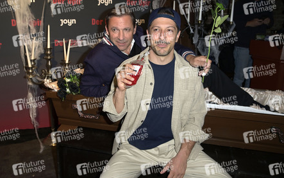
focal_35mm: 28
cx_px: 140
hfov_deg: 66.5
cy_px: 87
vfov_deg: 44.6
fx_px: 217
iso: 1250
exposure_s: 1/160
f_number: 5
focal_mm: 27
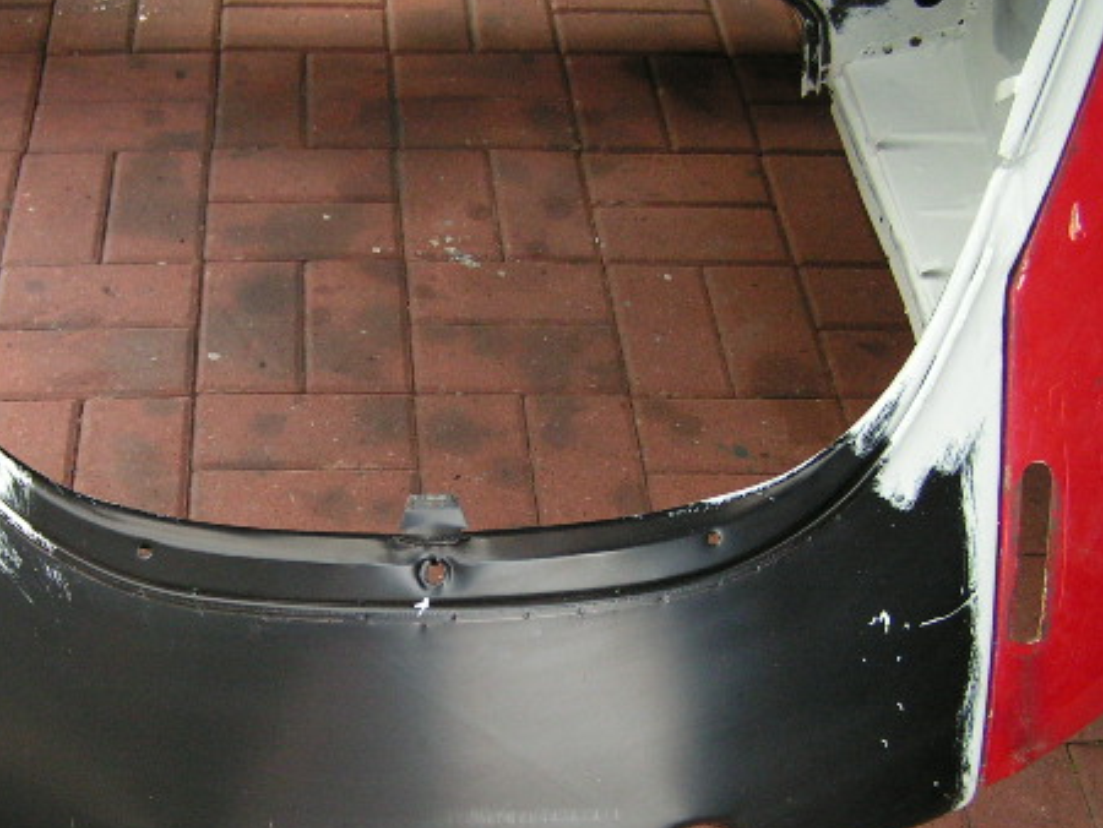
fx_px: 1722
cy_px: 510
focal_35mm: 54
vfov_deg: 27.0
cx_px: 444
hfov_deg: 35.4
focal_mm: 6.3
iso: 125
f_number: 2.8
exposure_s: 1/50
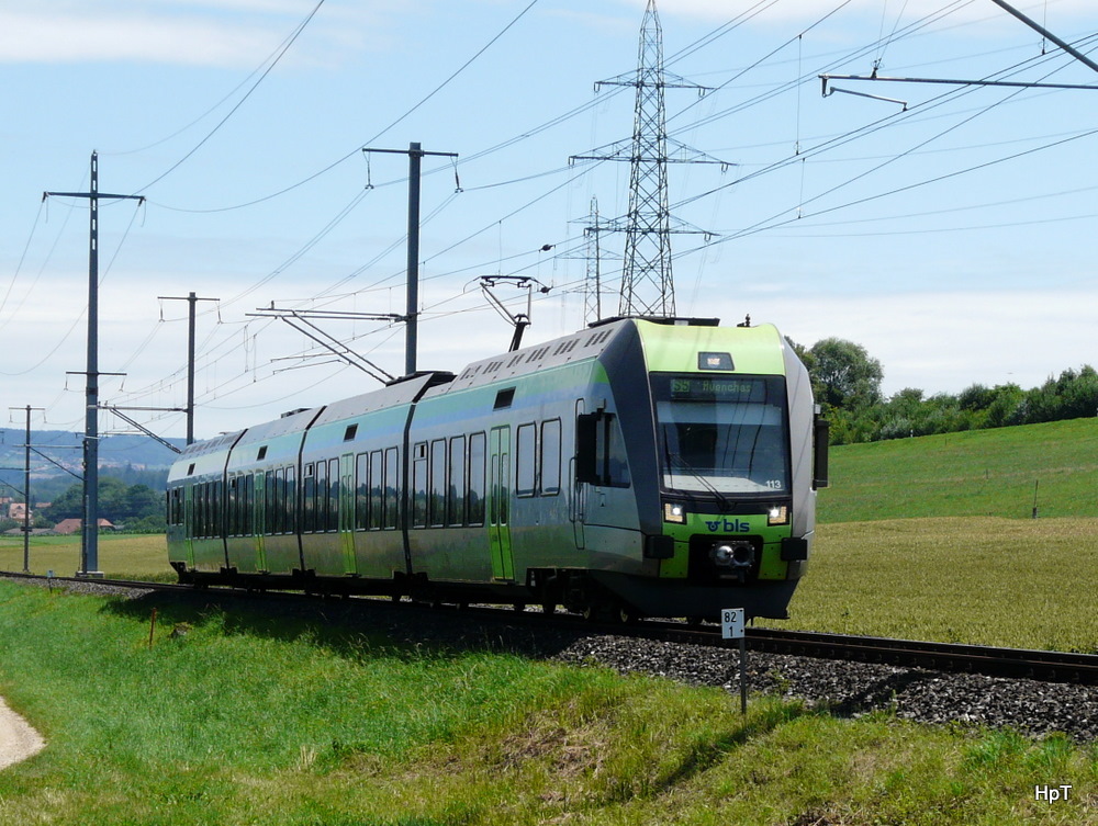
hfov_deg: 24.7
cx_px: 549
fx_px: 2509
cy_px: 413
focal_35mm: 79
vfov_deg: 18.7
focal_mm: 12.9
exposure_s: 1/400
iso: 100
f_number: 5.6
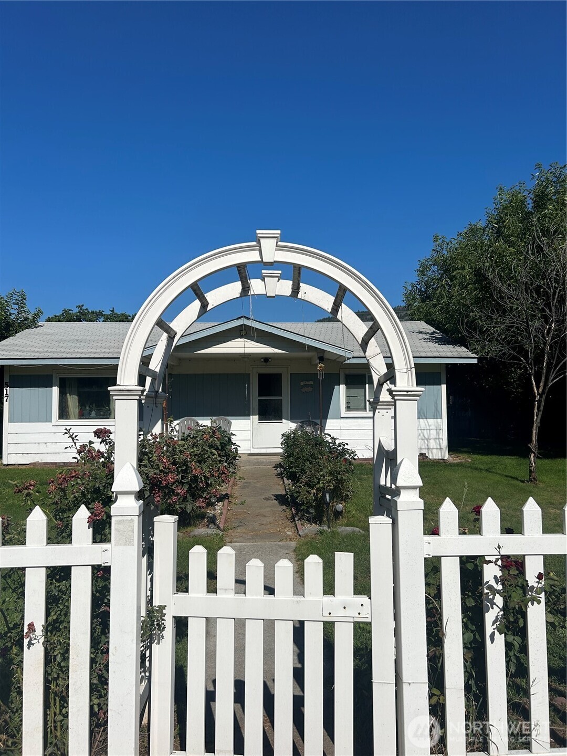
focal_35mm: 26
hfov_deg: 53.1
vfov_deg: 67.3
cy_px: 378
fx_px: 568
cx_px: 284
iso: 50
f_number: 1.5
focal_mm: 5.7
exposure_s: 1/11364
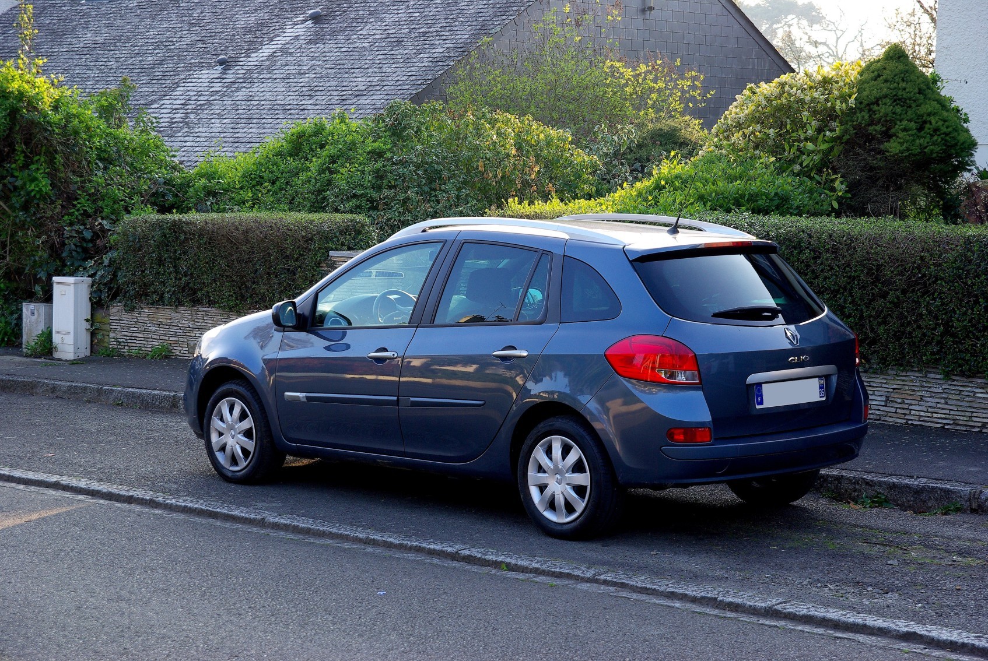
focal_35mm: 75
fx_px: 2061
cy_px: 330
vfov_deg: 18.2
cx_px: 494
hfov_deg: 27.0
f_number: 4
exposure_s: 1/160
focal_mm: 50
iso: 125
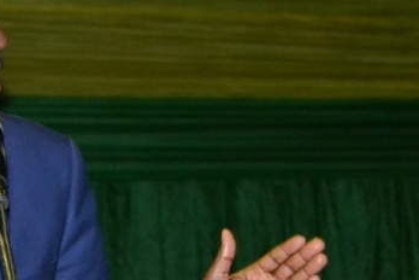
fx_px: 1850
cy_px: 164
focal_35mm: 159
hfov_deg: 12.8
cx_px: 63
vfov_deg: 8.6
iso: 3200
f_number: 5.3
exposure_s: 1/60
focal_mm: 48
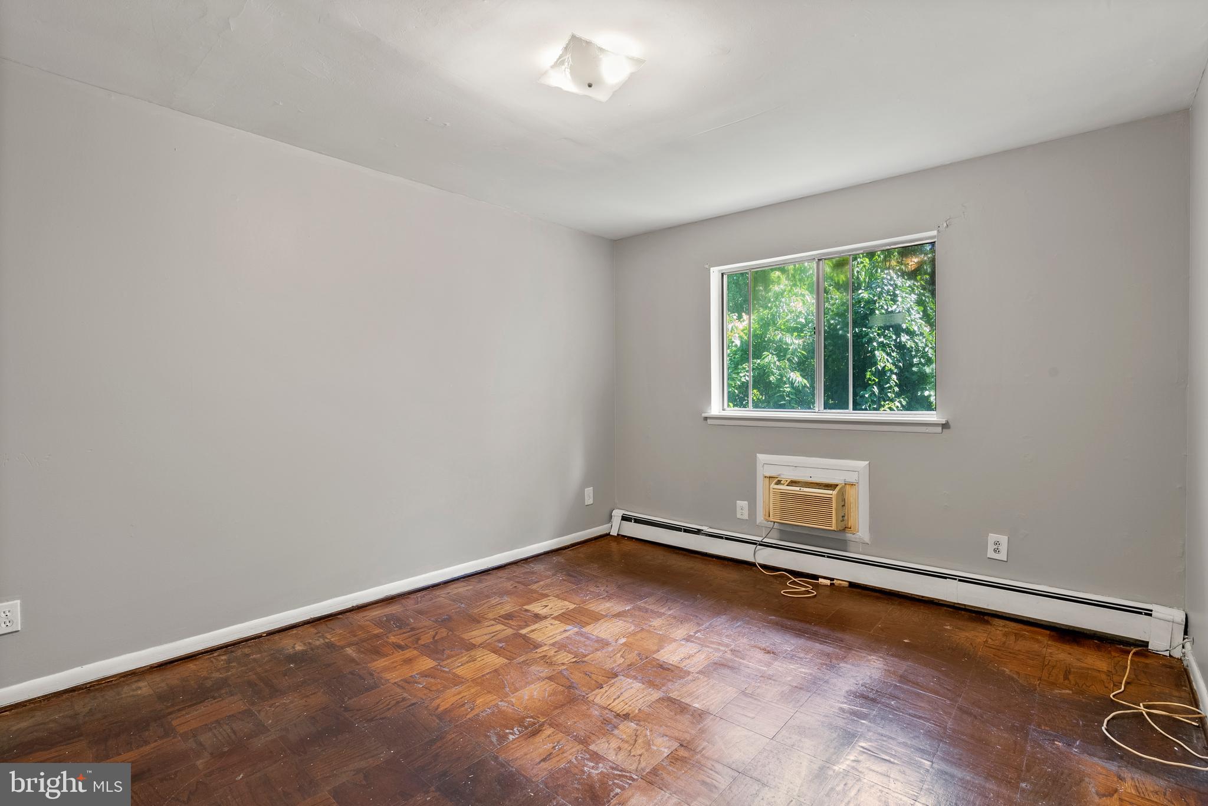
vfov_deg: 73.8
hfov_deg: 96.7
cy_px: 403
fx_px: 537
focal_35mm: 16
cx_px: 604
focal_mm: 16
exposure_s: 2.5
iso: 100
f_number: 8
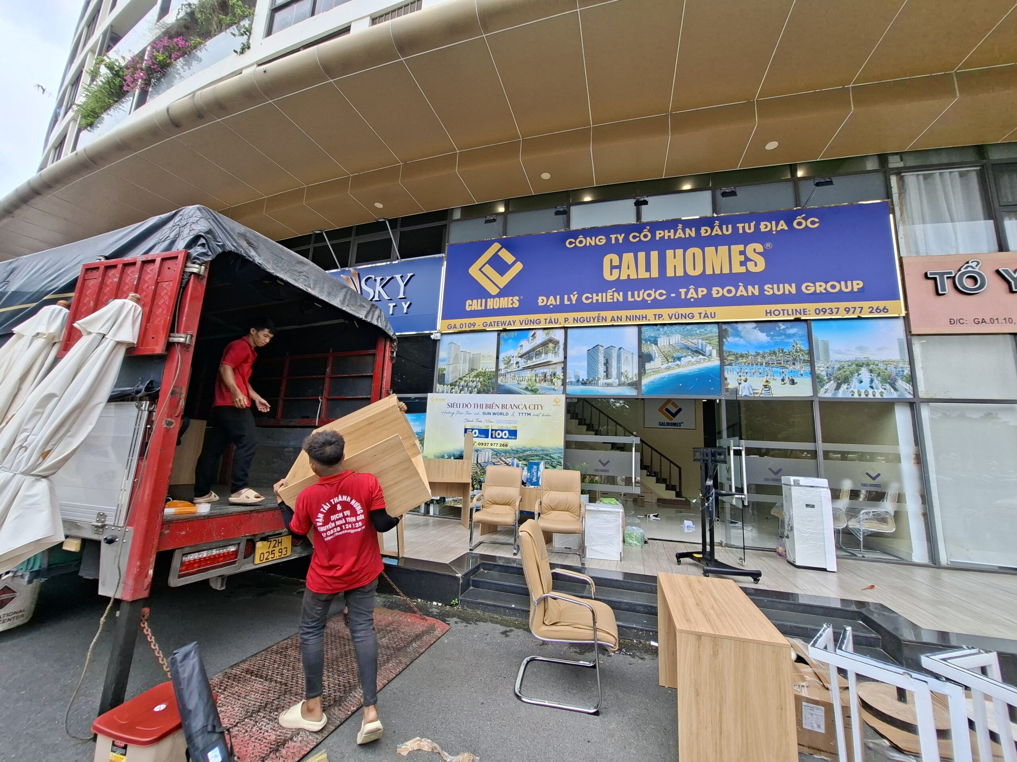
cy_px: 381
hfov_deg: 106.2
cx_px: 508
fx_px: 382
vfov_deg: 89.9
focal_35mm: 13
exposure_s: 1/564
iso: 40
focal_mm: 1.74
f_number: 2.2
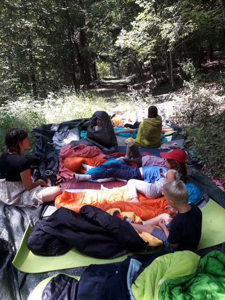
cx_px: 112
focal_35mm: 28
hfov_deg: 49.7
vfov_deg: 63.4
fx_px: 243
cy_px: 150
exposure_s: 1/179
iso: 40
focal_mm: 3.7
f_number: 1.9
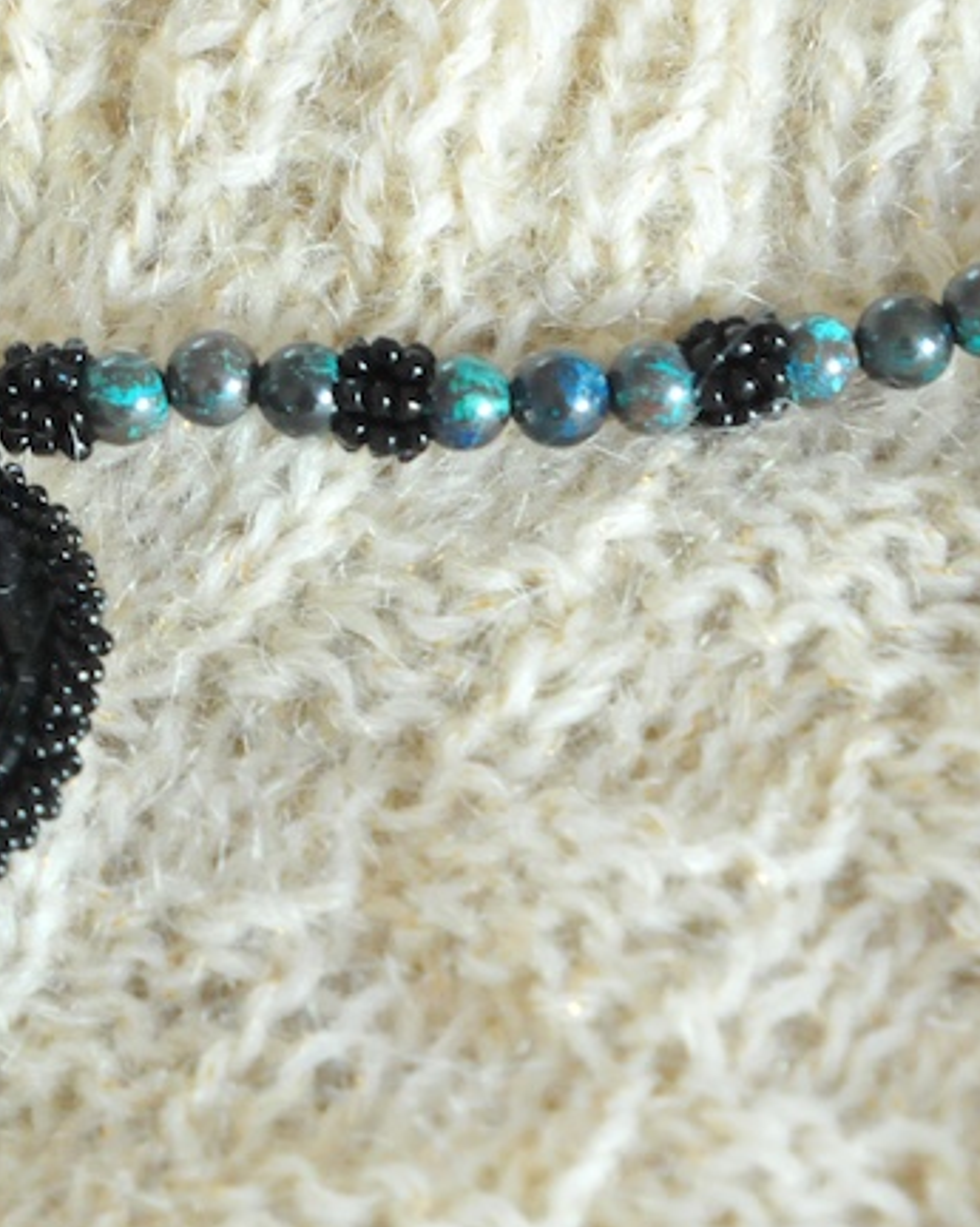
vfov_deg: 10.8
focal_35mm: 179
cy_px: 324
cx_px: -207
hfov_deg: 8.5
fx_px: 6500
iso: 3200
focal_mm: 55
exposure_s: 1/200
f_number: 7.1
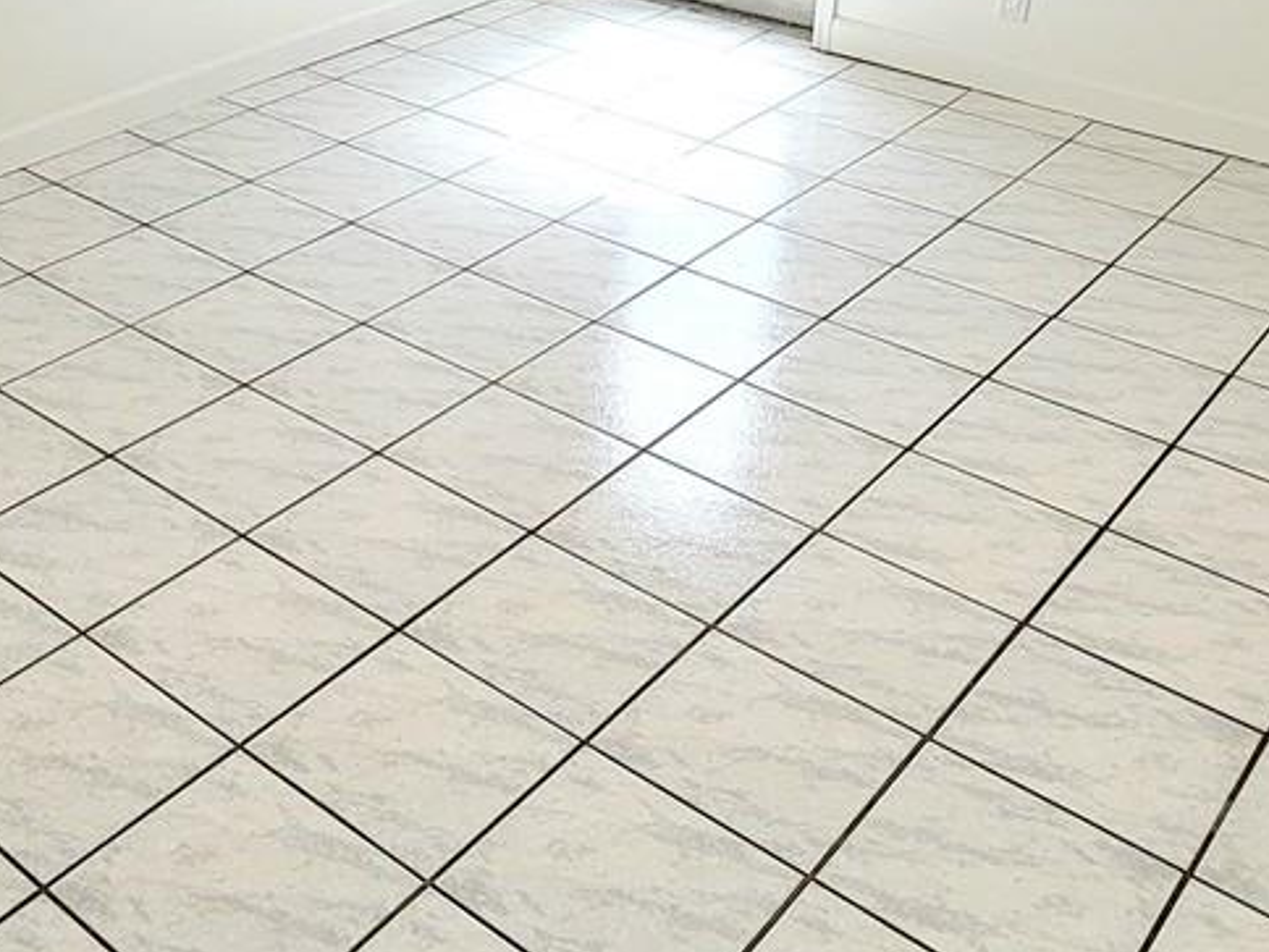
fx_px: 1576
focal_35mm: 43
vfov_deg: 31.8
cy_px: 71
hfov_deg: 42.5
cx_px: 317
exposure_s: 1/145
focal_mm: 1.74
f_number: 2.2
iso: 32
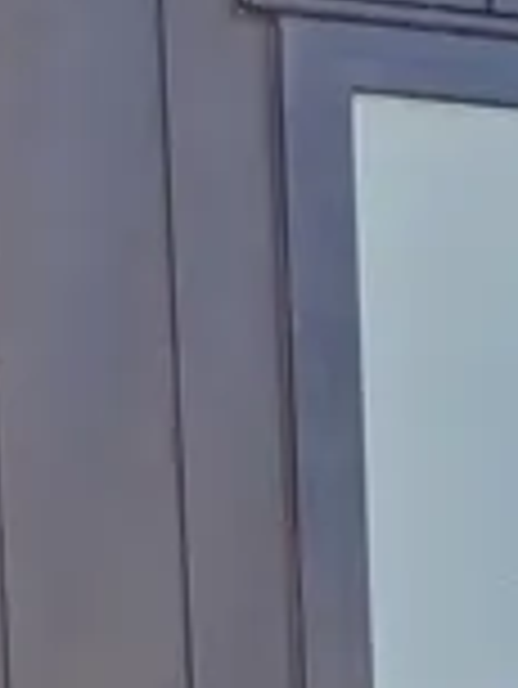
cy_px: 1506
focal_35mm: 154
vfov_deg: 11.2
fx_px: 3068
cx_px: 896
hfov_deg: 9.3
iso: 50
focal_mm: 5.54
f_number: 1.8
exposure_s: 1/641
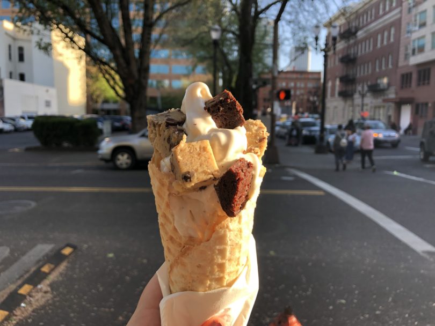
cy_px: 163
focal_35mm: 28
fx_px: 352
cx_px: 218
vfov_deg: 49.8
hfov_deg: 63.4
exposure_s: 1/160
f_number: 1.8
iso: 20
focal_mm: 4
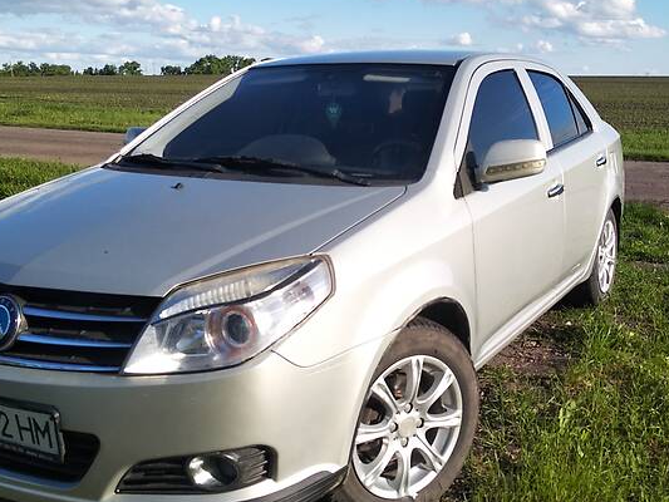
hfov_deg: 47.7
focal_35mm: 39
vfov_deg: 36.8
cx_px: 382
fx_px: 754
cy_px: 218
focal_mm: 3.8
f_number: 2.2
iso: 100
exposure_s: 1/905
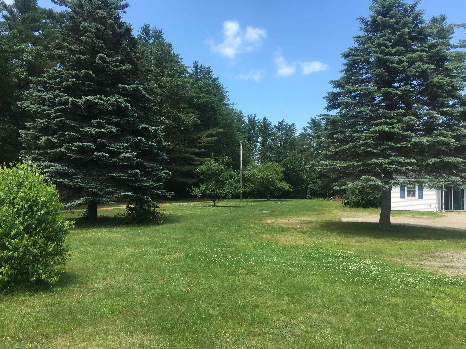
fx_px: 390
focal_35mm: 29
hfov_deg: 61.7
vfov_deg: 48.2
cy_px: 174
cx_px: 233
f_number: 2.2
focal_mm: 4.15
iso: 25
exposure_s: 1/999
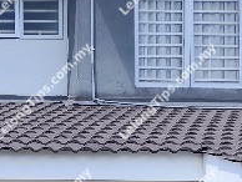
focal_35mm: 144
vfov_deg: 10.2
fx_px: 1008
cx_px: -384
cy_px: 224
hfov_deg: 11.0
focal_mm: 6.14
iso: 50
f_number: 1.65
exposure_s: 1/679
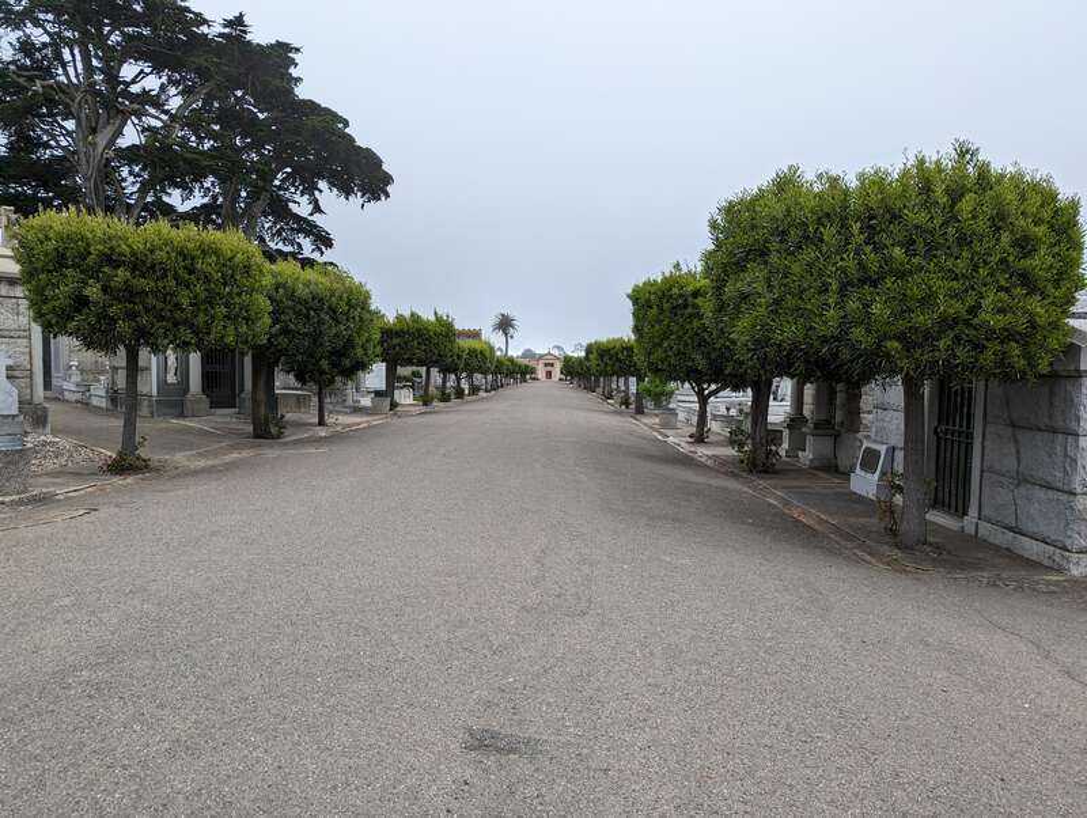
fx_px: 755
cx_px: 544
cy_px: 409
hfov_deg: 71.5
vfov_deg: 56.9
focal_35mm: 24
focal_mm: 6.81
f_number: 1.85
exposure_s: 1/935
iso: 47
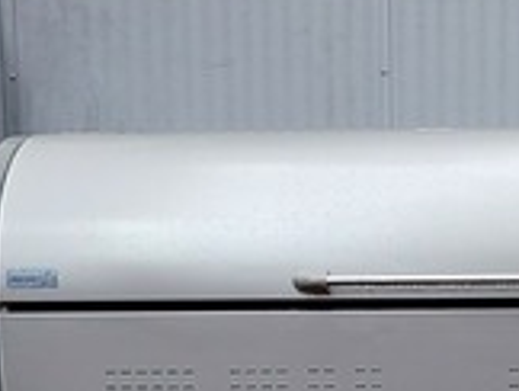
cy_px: 340
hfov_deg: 24.8
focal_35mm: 77
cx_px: 432
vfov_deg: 18.9
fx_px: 1156
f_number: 2.2
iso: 64
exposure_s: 1/60
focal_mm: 1.74
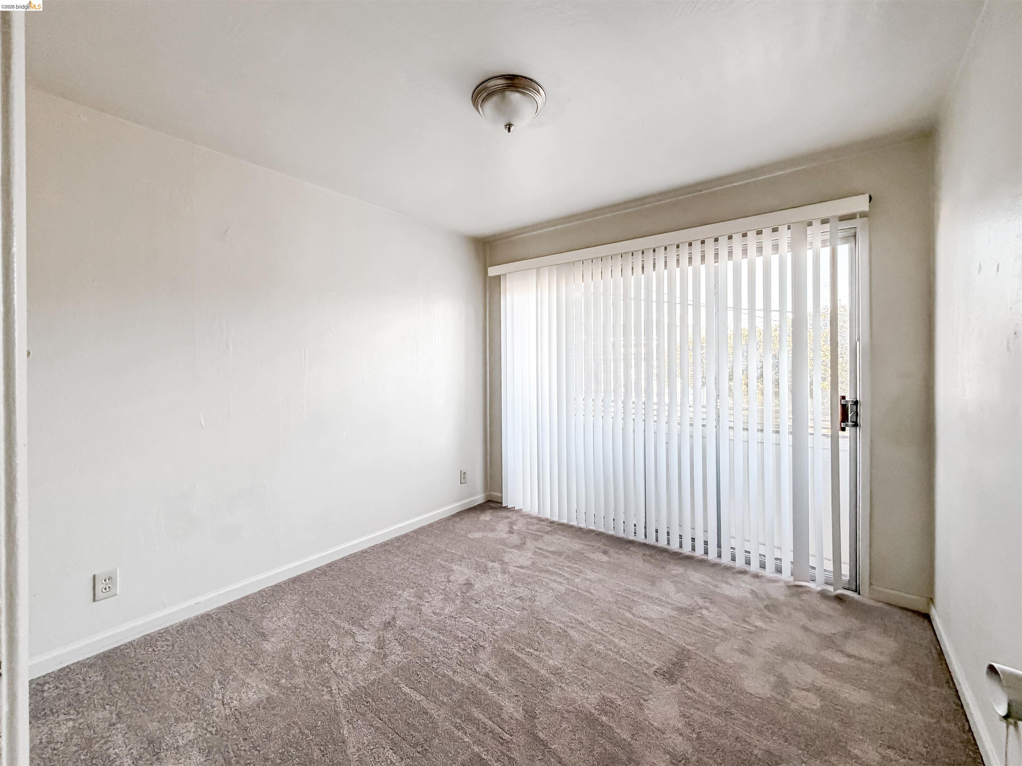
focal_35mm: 14
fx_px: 413
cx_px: 511
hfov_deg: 102.1
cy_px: 383
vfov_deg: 85.7
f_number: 2.2
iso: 125
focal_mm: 2.22
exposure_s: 1/120
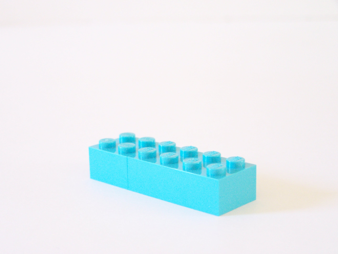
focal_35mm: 75
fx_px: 732
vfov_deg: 19.6
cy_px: 127
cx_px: 169
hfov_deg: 26.0
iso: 400
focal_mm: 12.4
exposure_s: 1/30
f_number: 3.2
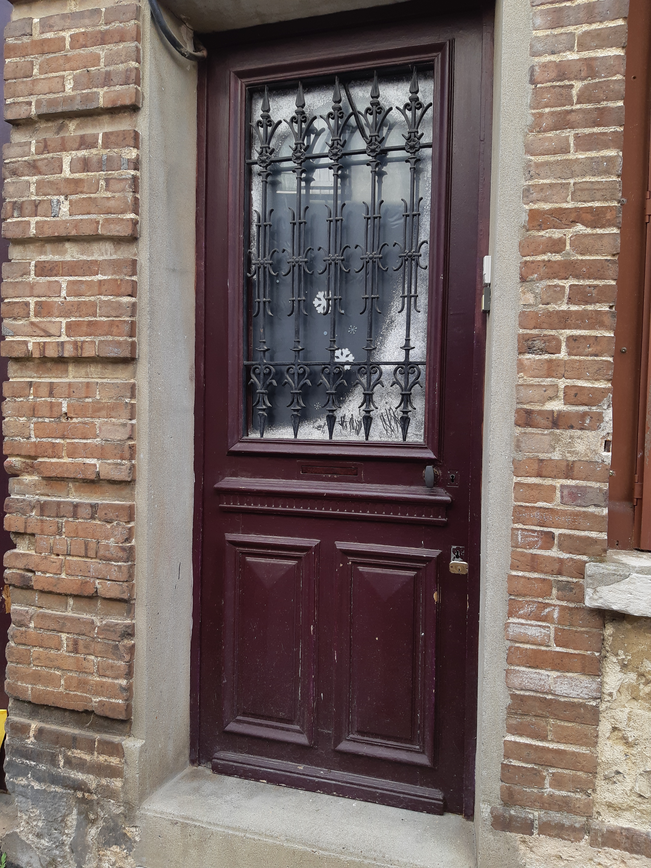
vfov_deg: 67.3
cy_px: 434
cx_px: 326
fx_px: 652
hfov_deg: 53.1
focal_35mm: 26
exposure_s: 1/383
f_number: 1.7
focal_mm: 3.93
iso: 40
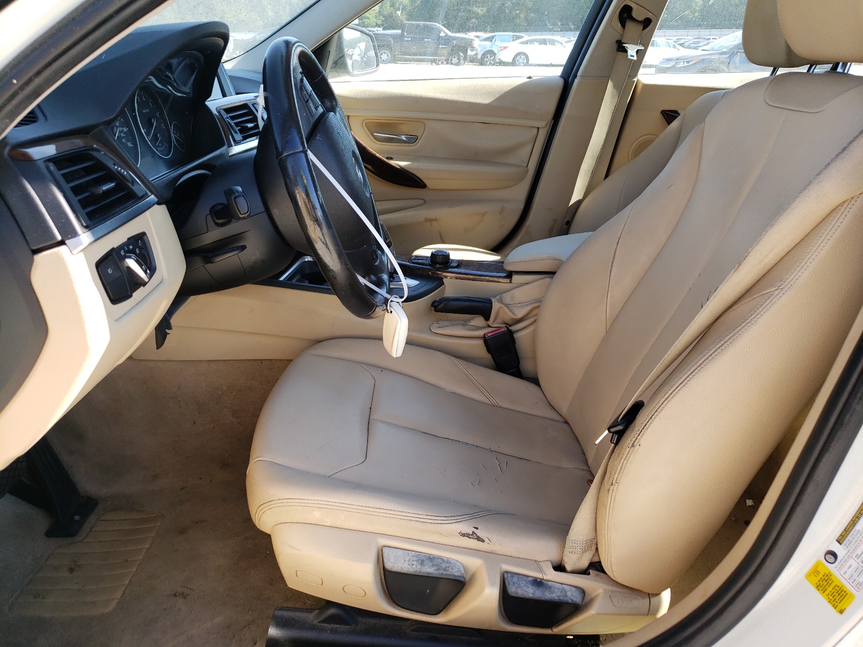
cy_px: 324
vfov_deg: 53.1
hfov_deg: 67.3
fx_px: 648
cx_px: 432
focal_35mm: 26
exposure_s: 1/385
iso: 50
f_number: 1.5
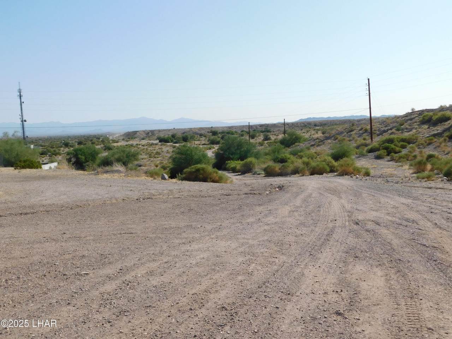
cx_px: 226
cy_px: 170
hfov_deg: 51.4
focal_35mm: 36
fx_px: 470
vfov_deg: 39.7
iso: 125
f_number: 7
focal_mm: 6.3
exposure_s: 1/500
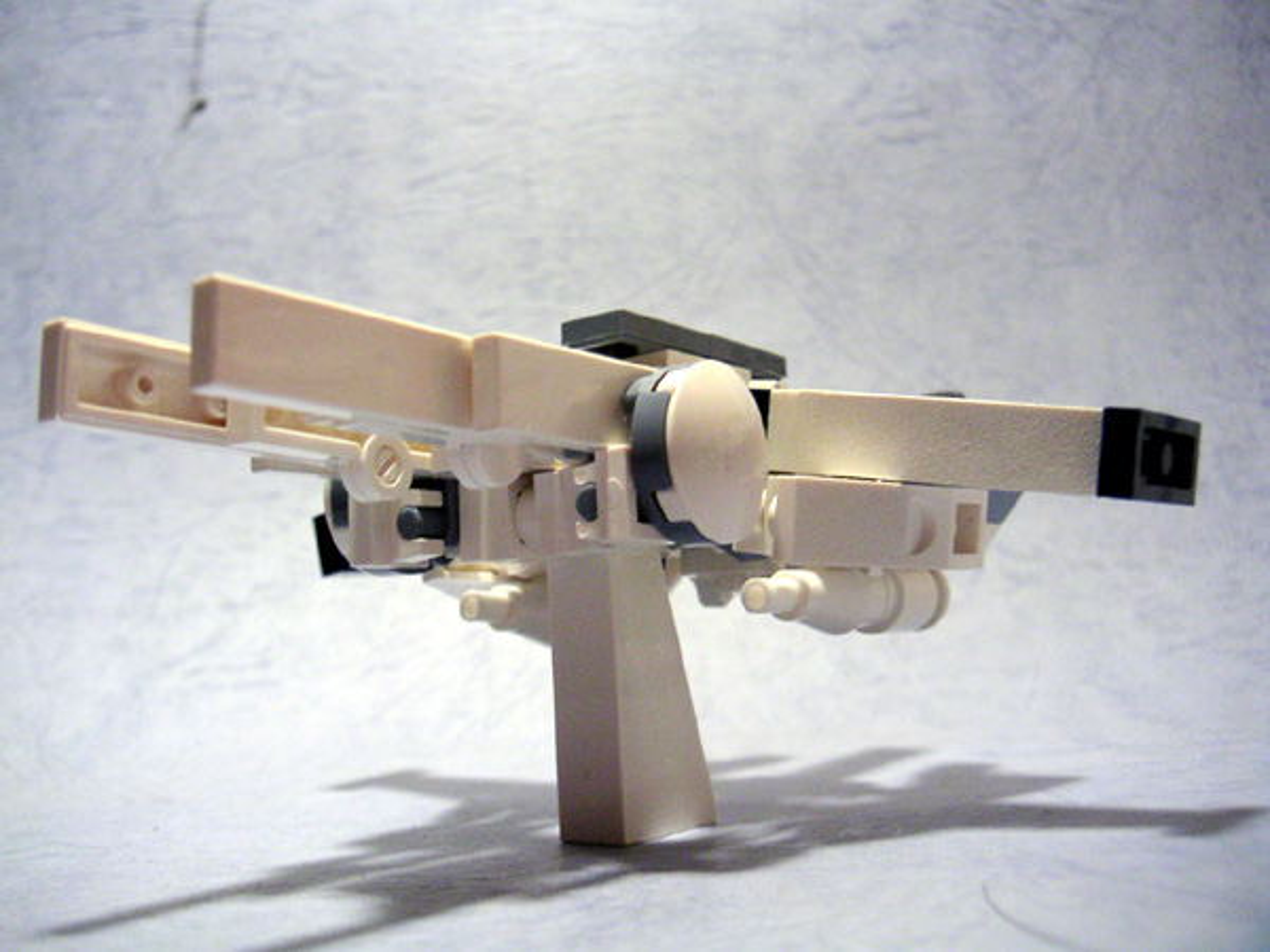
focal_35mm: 38
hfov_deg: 49.0
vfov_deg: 37.7
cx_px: 635
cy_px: 476
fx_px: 1394
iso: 100
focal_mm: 6
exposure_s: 1/45
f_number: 2.8
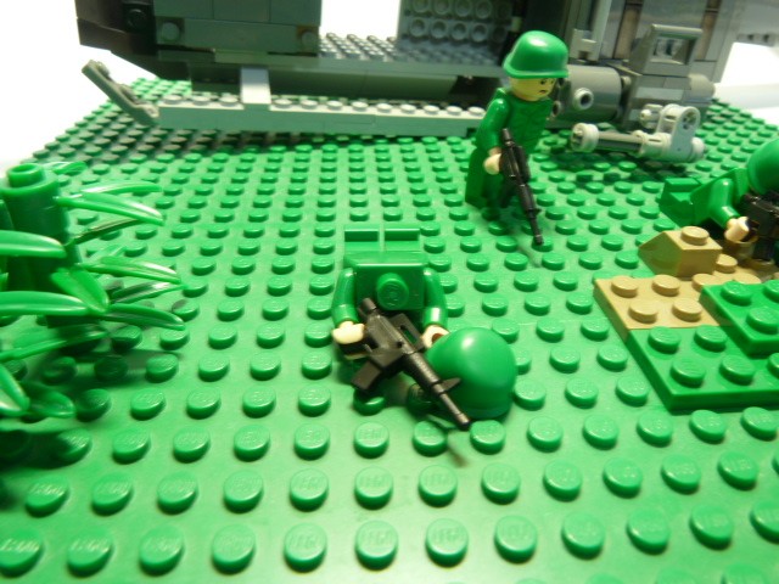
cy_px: 292
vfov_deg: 54.9
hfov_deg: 69.4
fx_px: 563
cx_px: 390
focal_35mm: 25
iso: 80
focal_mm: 4.5
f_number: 4.5
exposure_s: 1/2
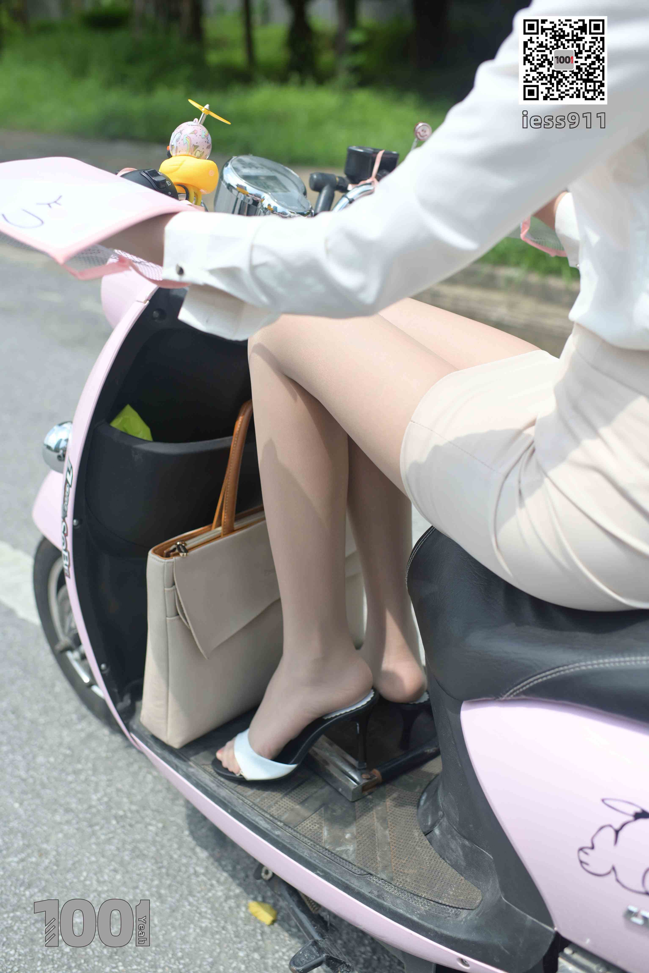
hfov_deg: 37.9
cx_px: 324
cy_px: 486
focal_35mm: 35
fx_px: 946
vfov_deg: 54.4
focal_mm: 35
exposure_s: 1/3200
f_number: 3.2
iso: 280
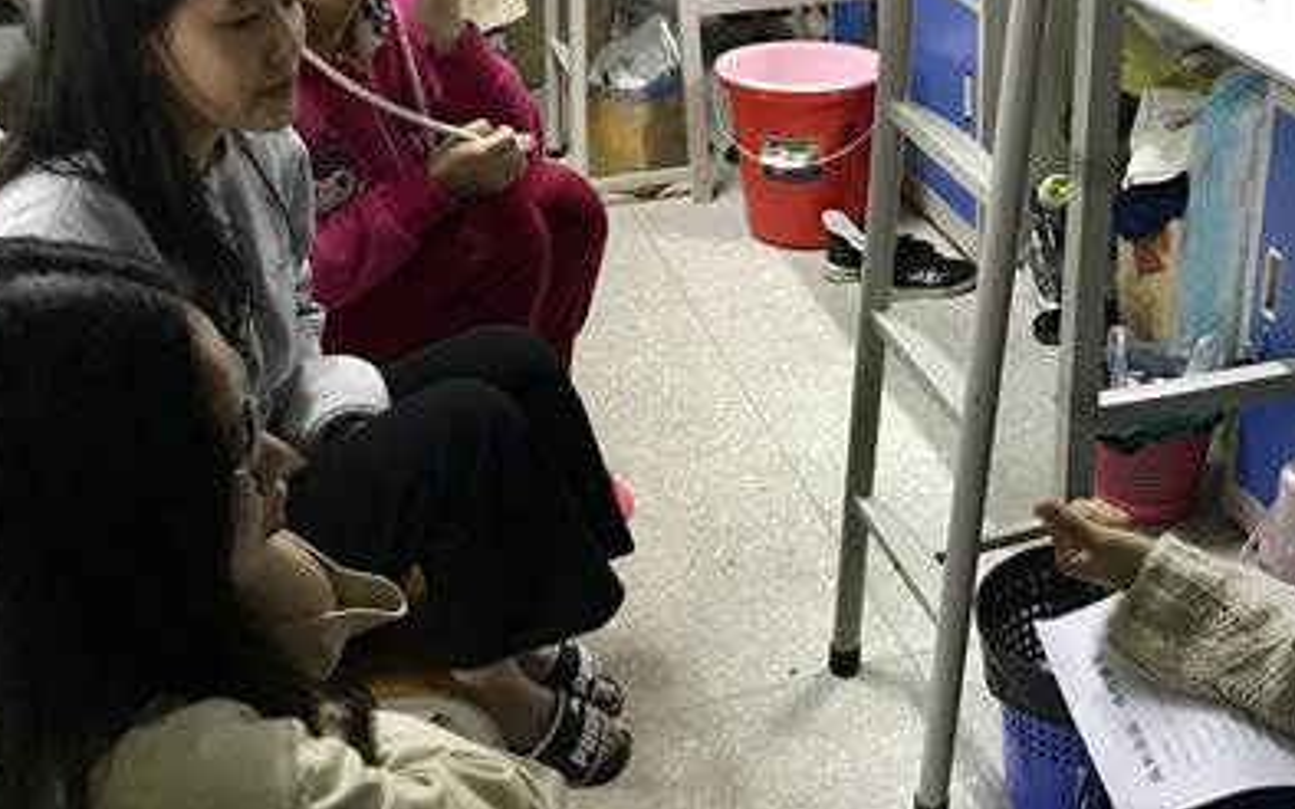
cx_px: 914
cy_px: 455
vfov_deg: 26.3
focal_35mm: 49
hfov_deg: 40.3
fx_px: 1729
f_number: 1.8
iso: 80
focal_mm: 3.99
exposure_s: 1/7
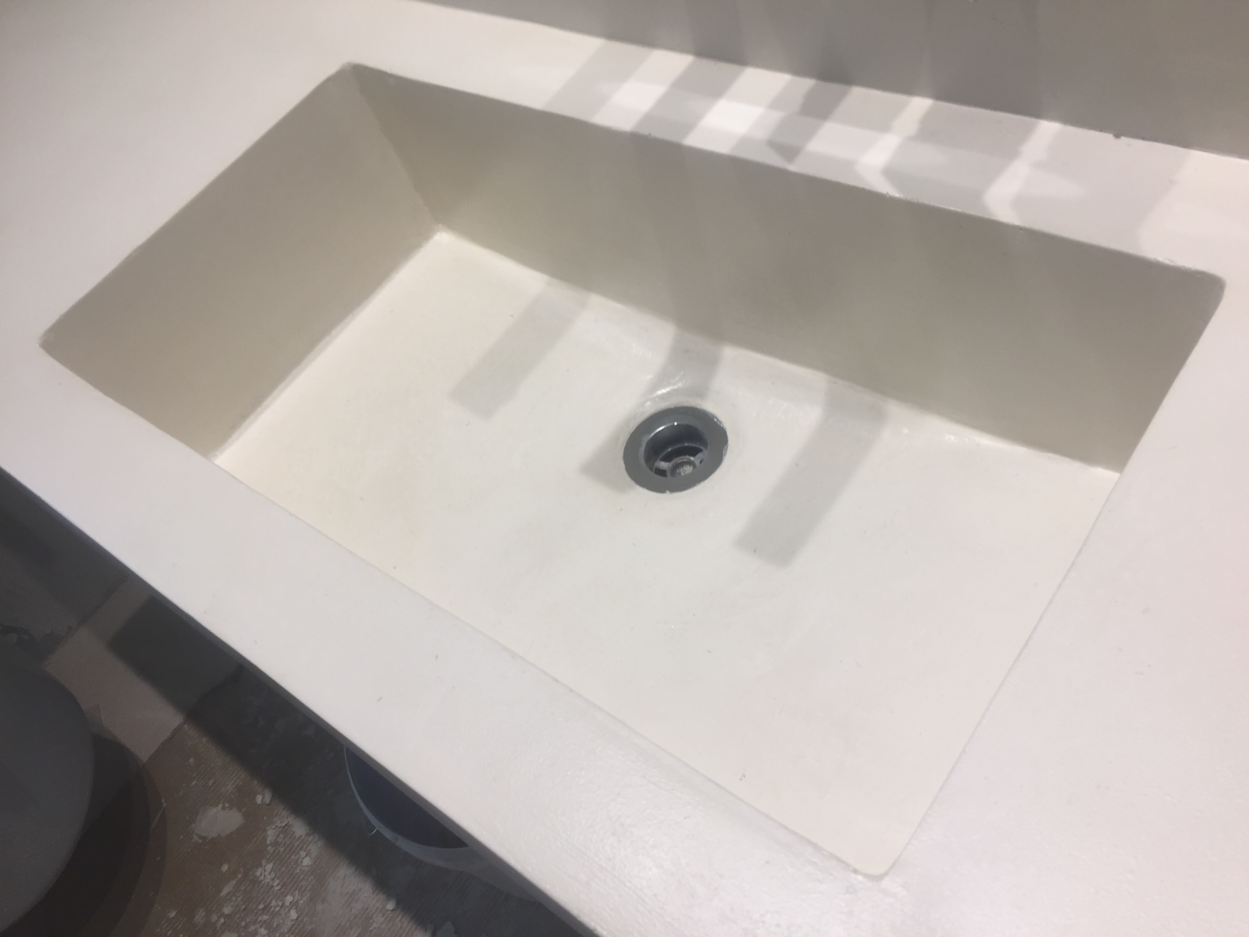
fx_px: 1046
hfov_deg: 61.7
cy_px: 468
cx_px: 624
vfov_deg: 48.2
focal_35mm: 29
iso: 32
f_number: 2.2
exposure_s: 1/50
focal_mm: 4.15
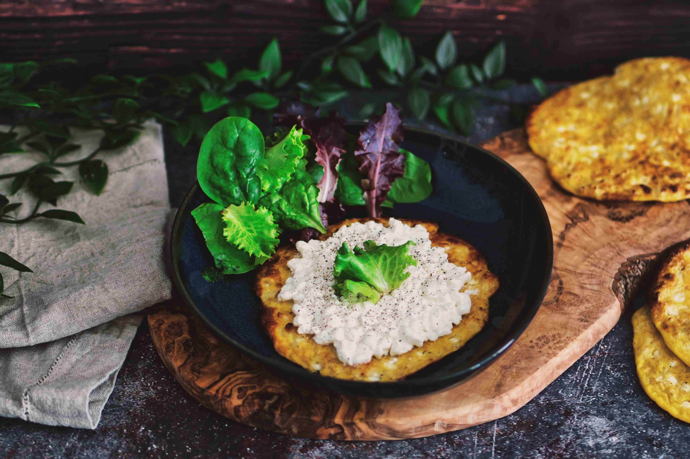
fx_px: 1341
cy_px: 230
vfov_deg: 19.4
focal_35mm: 70
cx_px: 345
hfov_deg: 28.9
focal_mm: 35
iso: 250
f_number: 1.8
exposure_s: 1/80
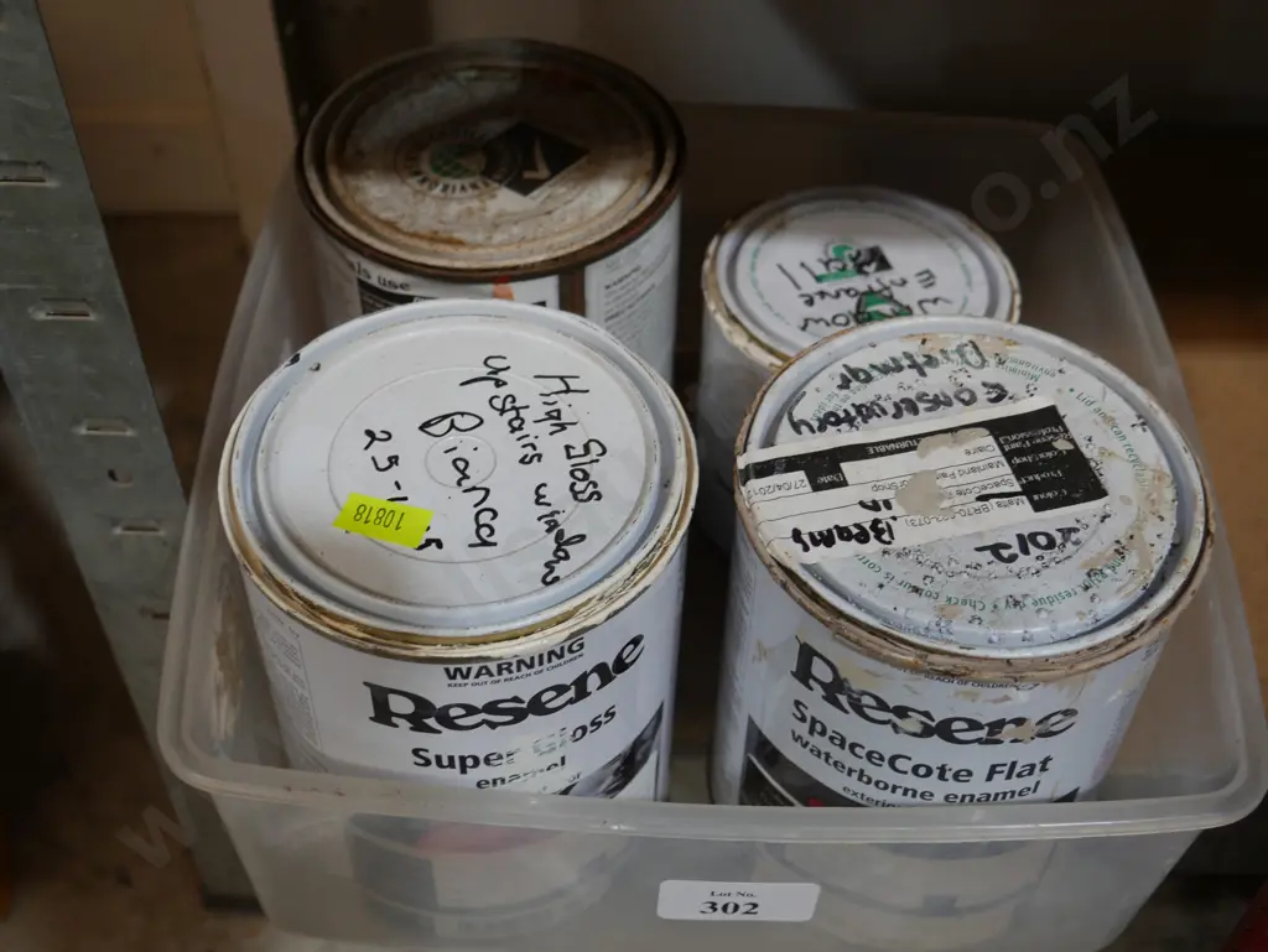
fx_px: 1612
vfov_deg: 32.9
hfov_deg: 42.9
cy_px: 476
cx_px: 634
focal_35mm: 44
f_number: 4.7
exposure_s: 1/60
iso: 400
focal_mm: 22
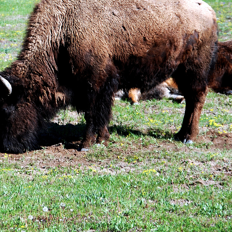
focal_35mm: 286
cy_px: 75
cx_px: 4
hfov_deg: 6.1
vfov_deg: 6.1
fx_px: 2169
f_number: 5.6
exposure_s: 1/500
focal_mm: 98
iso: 220
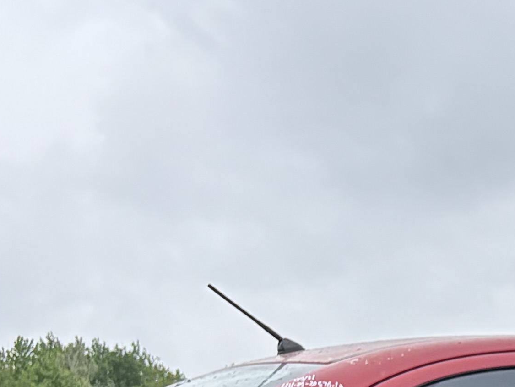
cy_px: 841
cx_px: 1133
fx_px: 1964
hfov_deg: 12.5
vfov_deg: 10.2
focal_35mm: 132
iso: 64
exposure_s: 1/1081
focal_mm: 5.96
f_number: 1.6
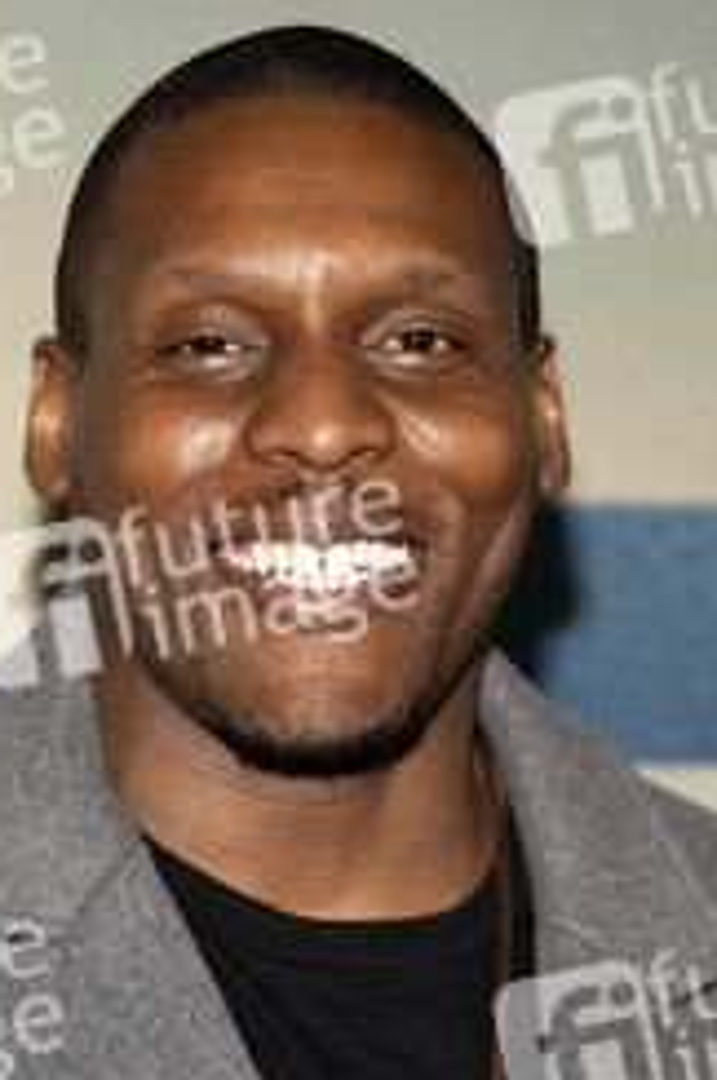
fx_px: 5362
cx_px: 319
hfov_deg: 7.6
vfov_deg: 11.5
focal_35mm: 179
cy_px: 806
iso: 800
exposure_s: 1/200
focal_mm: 109
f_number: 4.5
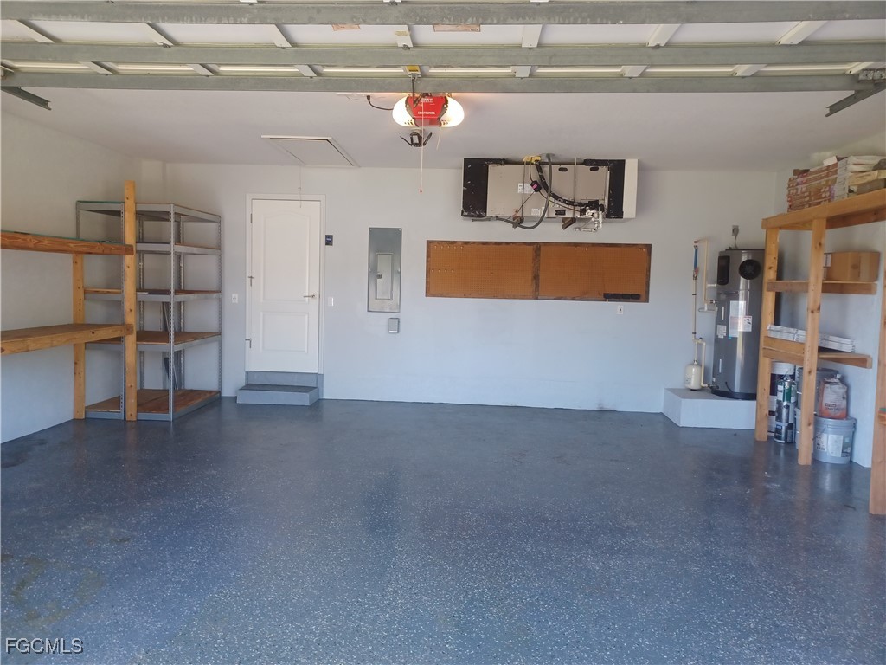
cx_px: 443
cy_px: 332
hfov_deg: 69.4
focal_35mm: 25
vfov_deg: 54.9
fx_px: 640
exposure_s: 1/50
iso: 160
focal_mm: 4.6
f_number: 1.8
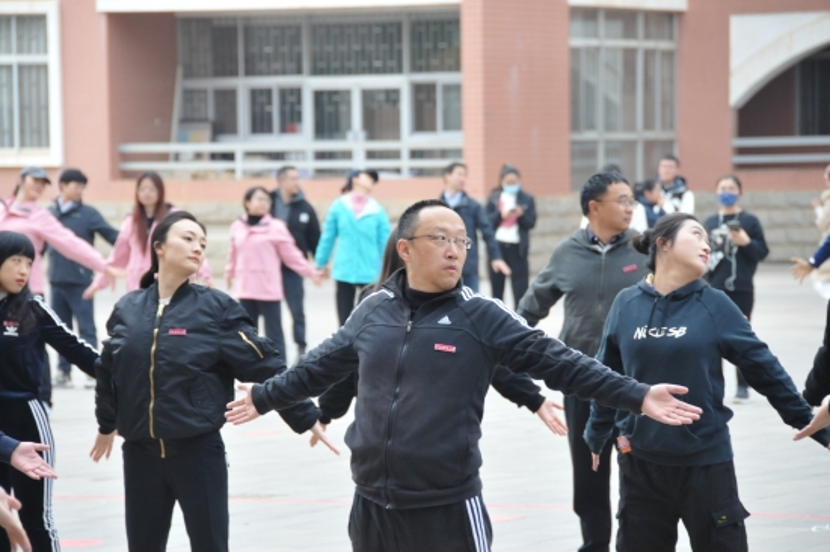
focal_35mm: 195
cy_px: 276
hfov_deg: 10.6
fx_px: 4493
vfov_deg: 7.0
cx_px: 415
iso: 800
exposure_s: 1/60
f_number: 5.6
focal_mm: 130
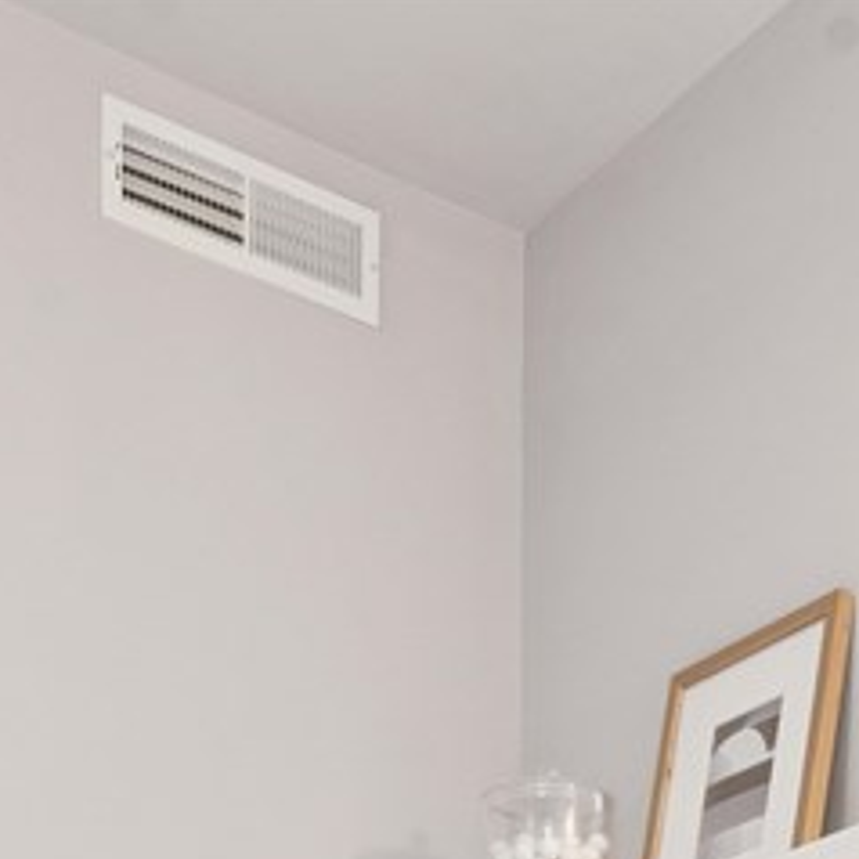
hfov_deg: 23.2
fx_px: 2049
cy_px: 1529
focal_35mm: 73
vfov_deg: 18.6
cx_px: 718
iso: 400
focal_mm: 16
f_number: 10
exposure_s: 1/2
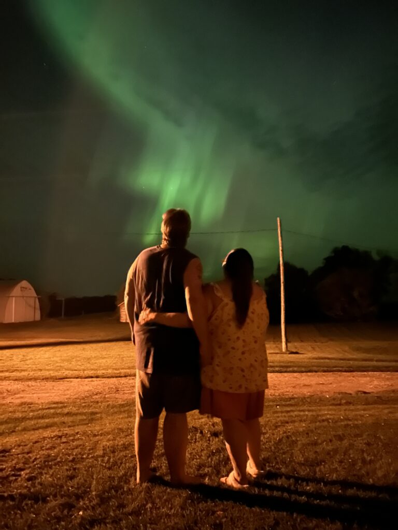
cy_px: 265
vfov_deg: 67.3
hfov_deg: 53.1
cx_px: 199
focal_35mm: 26
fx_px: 399
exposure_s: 1/5
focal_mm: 5.7
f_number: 1.5
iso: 8000
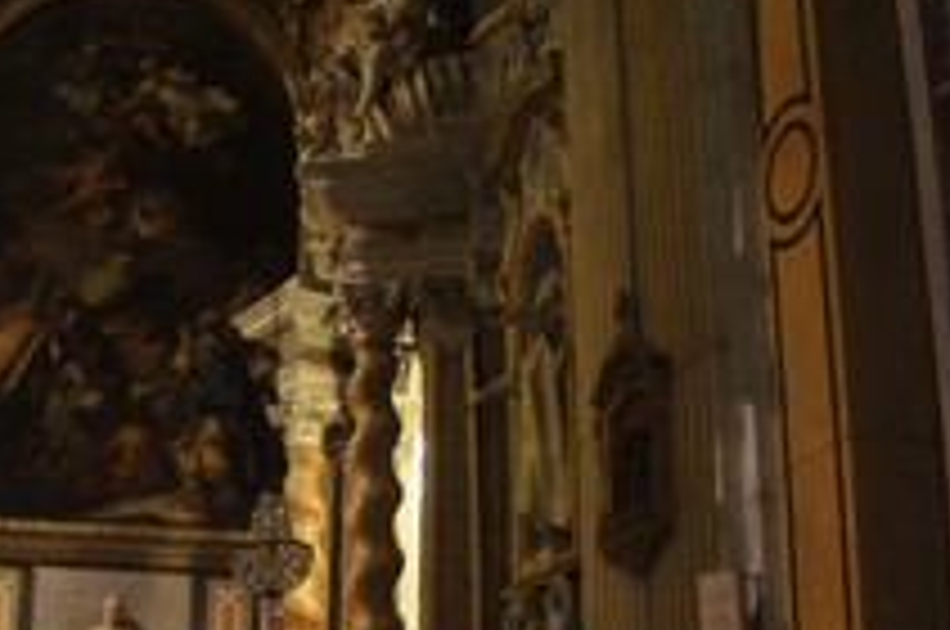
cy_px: 590
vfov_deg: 22.3
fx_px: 1555
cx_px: 59
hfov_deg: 32.0
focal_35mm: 59
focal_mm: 18
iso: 5000
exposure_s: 1/30
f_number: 3.5
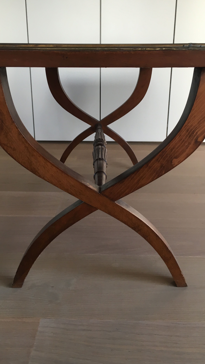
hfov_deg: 34.6
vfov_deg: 58.0
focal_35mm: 34
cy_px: 175
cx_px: 96
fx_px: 329
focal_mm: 4.15
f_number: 2.2
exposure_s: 1/33
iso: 64
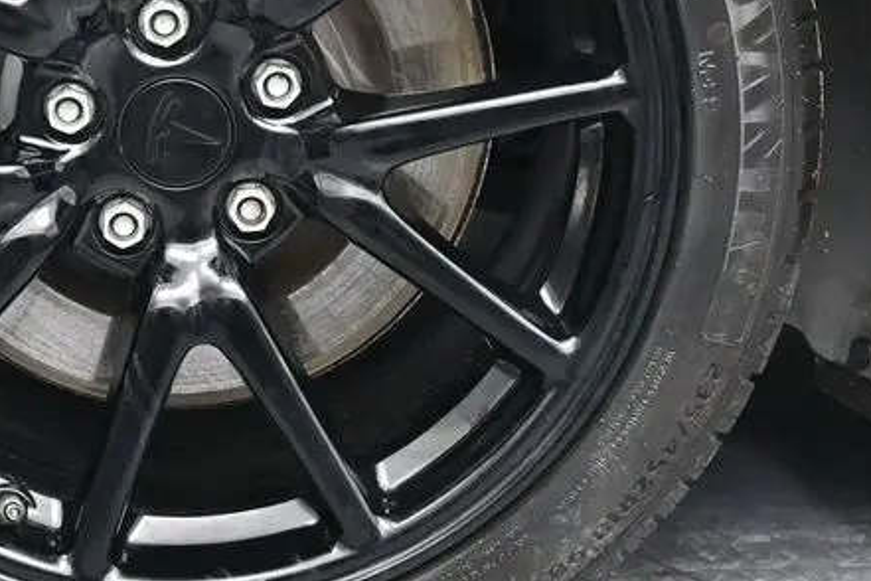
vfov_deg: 15.5
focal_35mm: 87
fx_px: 2109
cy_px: 58
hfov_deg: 23.0
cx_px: 170
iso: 1100
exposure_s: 1/125
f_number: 4.2
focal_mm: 25
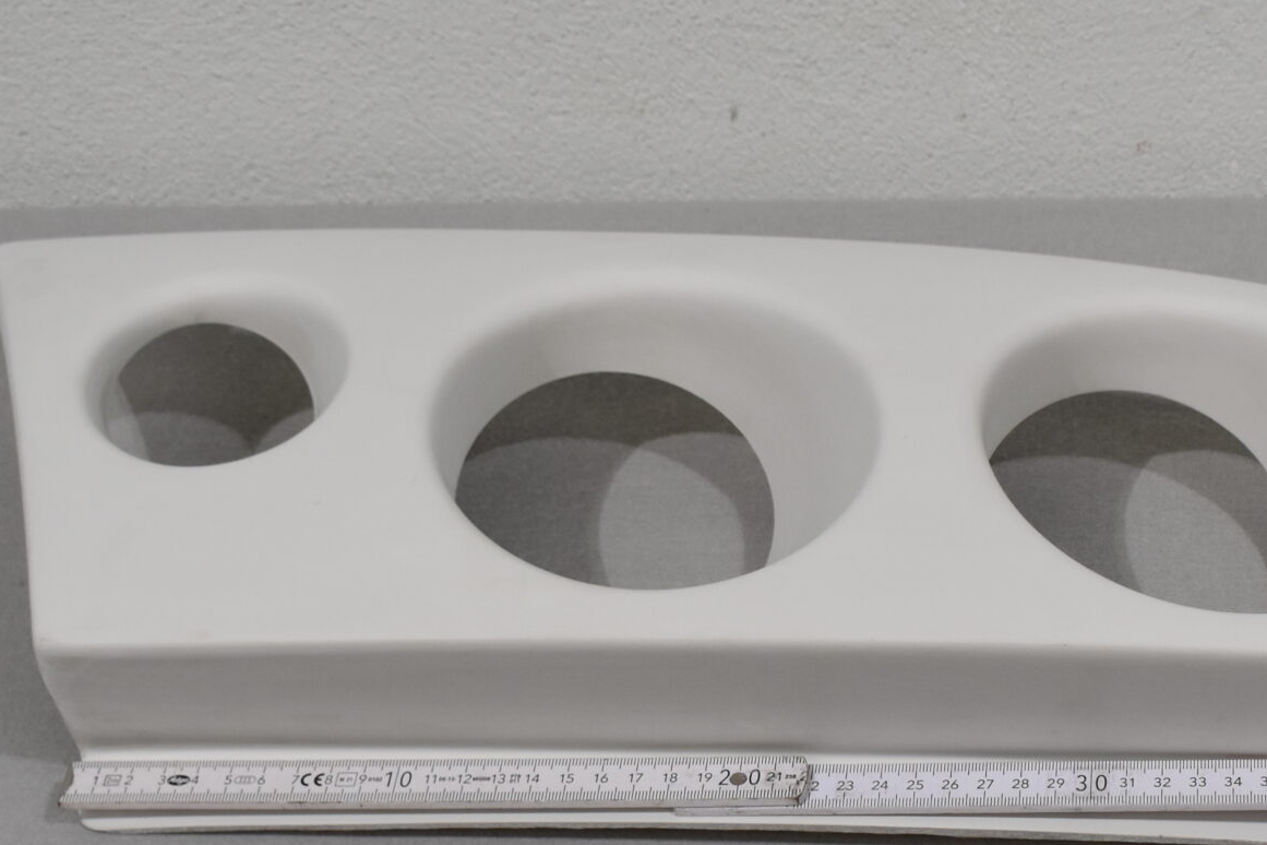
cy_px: 725
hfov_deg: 23.3
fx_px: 3026
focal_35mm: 86
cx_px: 1008
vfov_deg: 15.7
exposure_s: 1/125
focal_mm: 26
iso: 360
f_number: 5.6
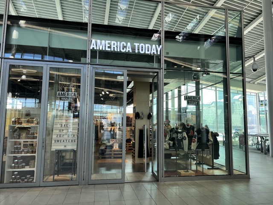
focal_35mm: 26
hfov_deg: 67.3
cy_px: 102
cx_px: 136
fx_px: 205
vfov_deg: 53.1
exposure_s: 1/122
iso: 32
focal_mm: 5.7
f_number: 1.5
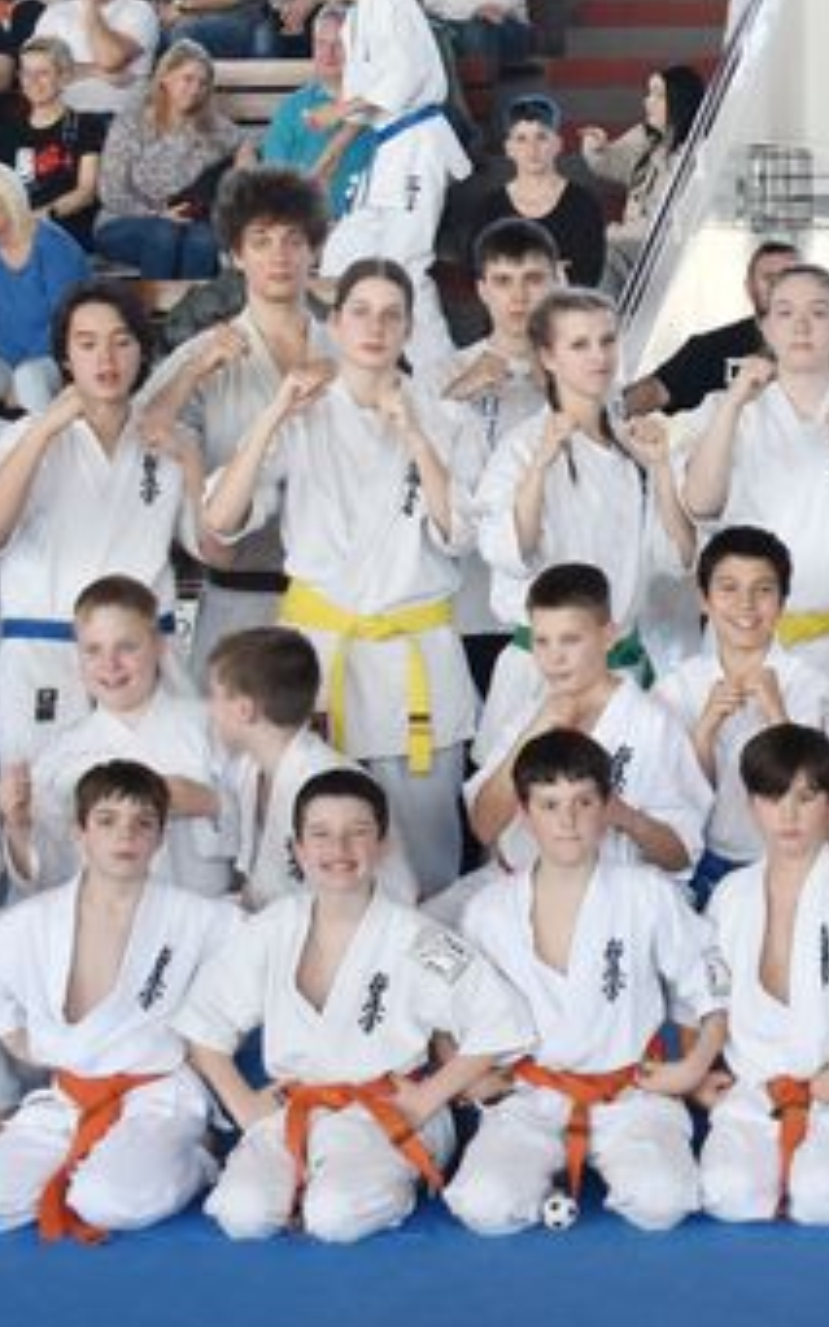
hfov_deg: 12.1
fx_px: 3653
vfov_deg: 20.5
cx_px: 1417
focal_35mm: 101
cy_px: 362
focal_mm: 22
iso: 1000
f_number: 3.5
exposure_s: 1/320
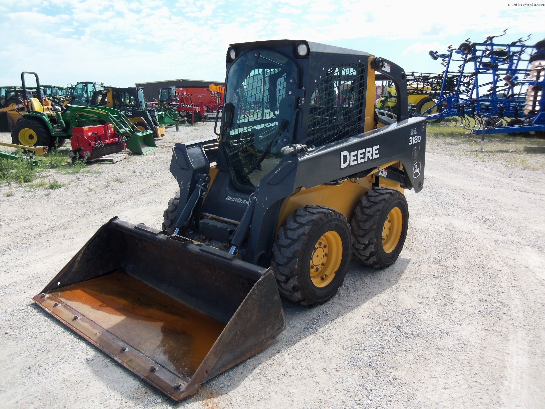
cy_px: 204
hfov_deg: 63.4
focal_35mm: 28
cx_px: 272
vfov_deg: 49.7
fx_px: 441
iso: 64
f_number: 3.9
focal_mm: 5.1
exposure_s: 1/400
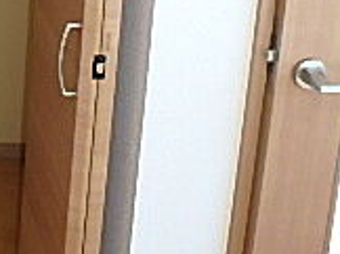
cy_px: -113
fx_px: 814
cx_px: -143
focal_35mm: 83
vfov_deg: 16.4
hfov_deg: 20.7
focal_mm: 3.7
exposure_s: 1/50
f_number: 3.5
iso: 200
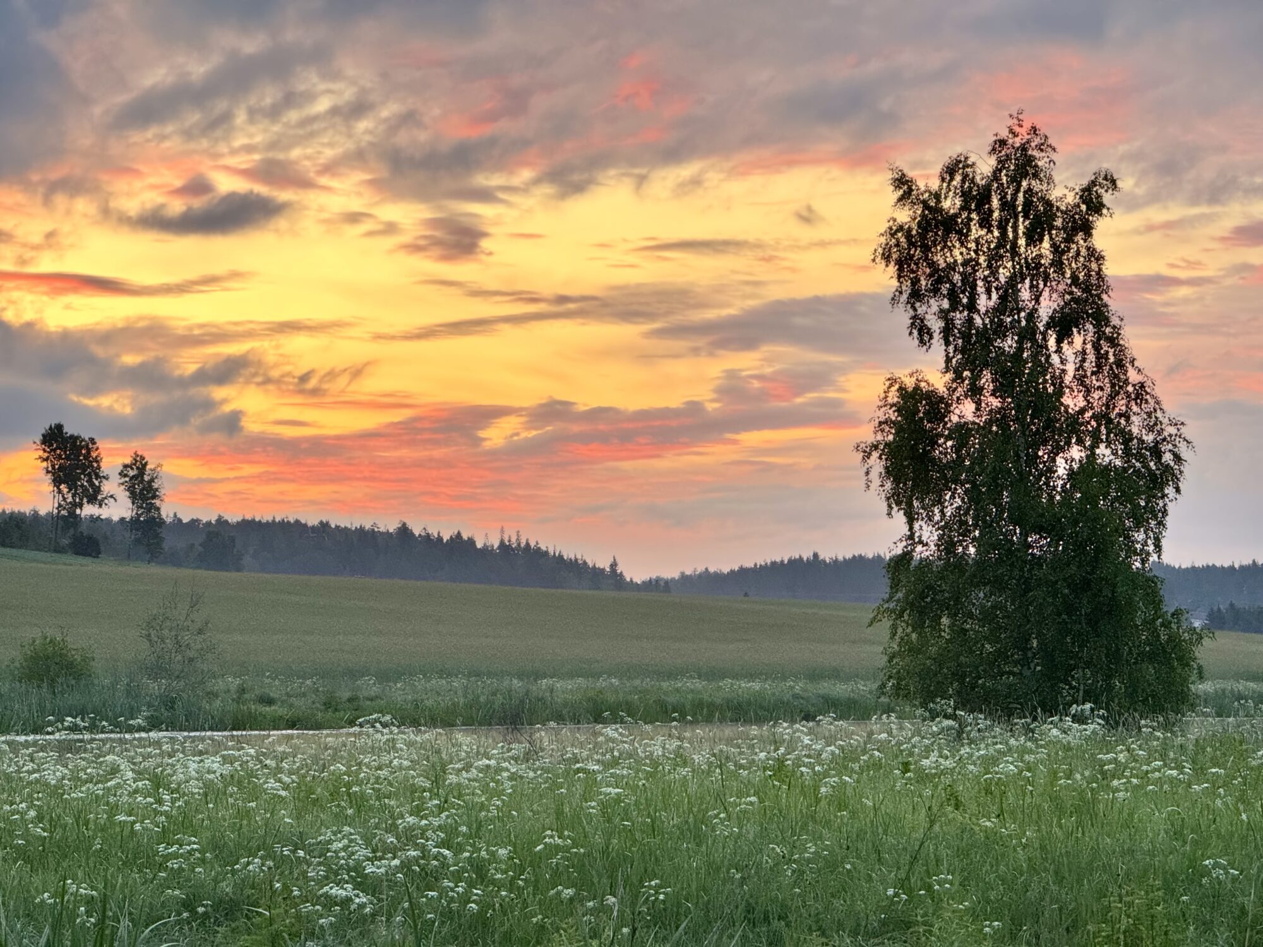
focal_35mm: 120
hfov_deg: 16.4
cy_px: 474
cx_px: 632
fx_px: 4378
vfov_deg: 12.3
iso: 400
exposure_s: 1/60
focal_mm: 15.66
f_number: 2.8
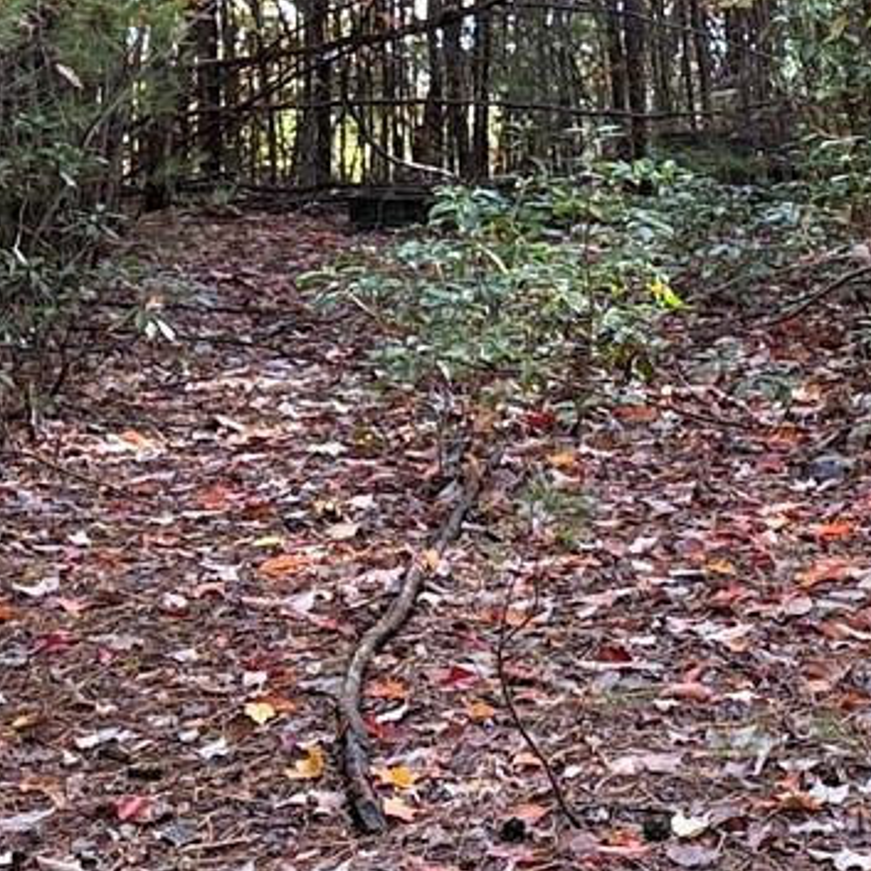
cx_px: 730
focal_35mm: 123
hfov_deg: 14.1
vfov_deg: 14.1
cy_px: 264
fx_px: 3501
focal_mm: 6.76
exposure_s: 1/129
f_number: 1.78
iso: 100
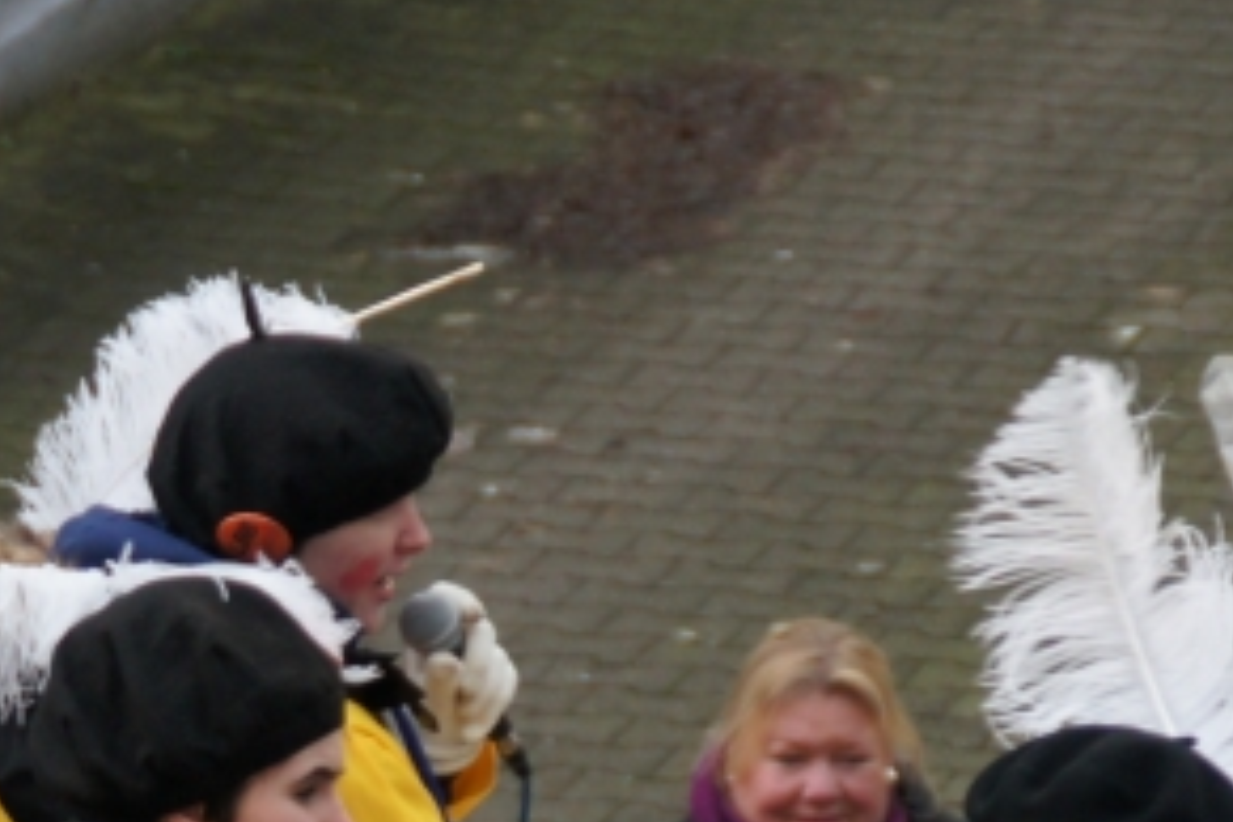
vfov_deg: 3.3
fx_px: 14281
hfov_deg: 4.9
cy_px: 1237
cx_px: -157
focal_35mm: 417
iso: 800
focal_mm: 90
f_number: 5.6
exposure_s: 1/160
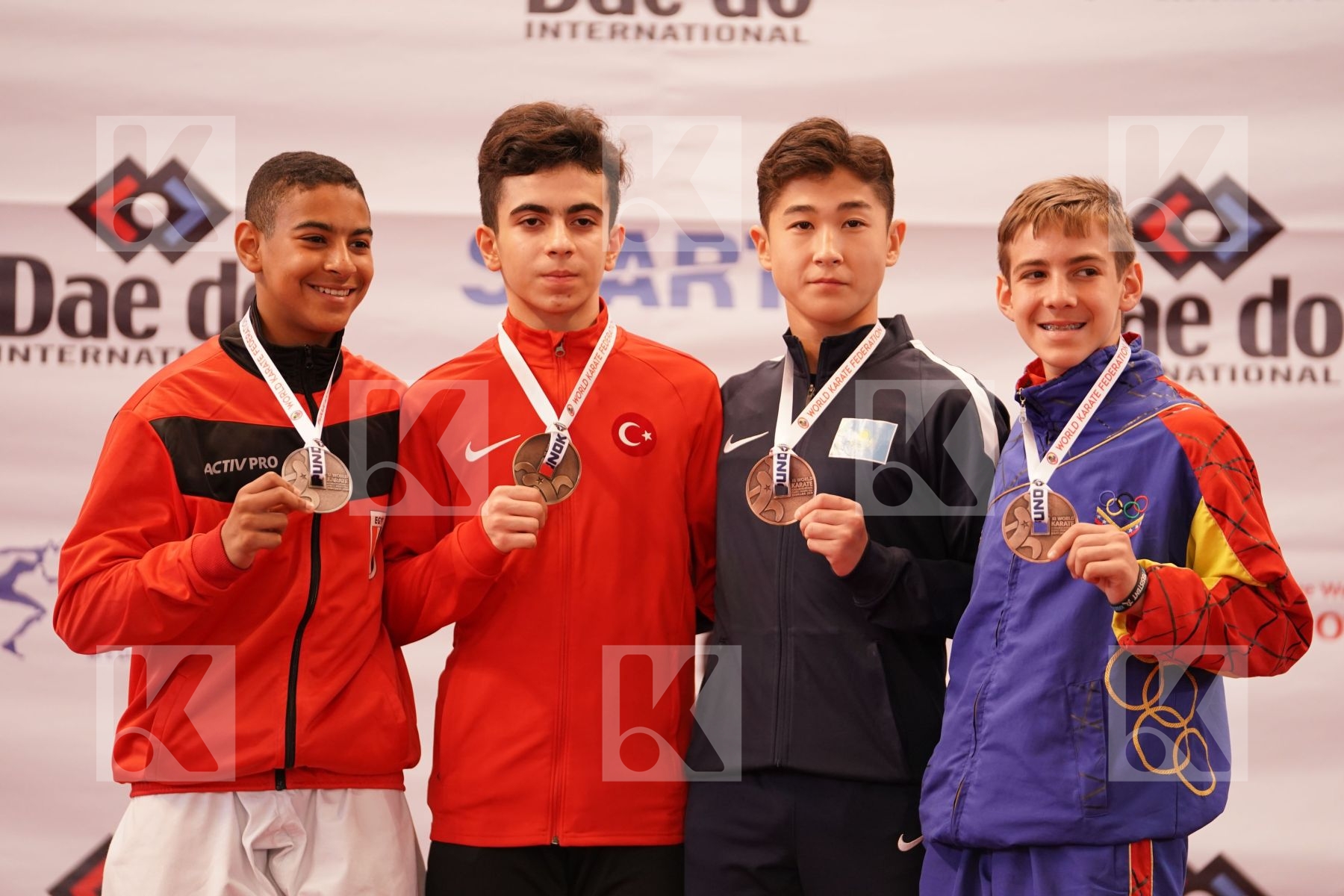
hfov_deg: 13.2
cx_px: 672
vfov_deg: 8.9
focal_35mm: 155
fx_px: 5786
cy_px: 448
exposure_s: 1/250
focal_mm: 155
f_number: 2.8
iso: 1250
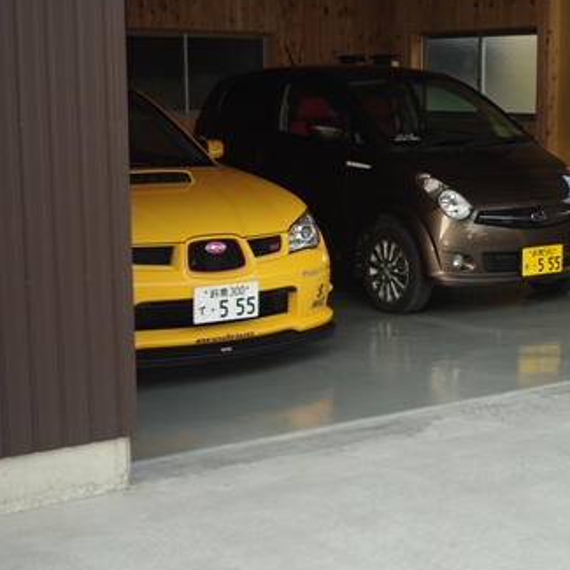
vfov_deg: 24.7
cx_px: 436
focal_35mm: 70
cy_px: 292
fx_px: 1304
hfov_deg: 24.4
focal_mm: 30.63
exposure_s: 1/60
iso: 100
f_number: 4
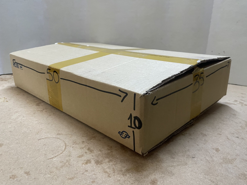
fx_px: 193
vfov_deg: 51.3
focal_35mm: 27
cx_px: 122
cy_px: 88
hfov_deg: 65.3
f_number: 1.6
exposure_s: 1/60
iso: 400
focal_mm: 5.1
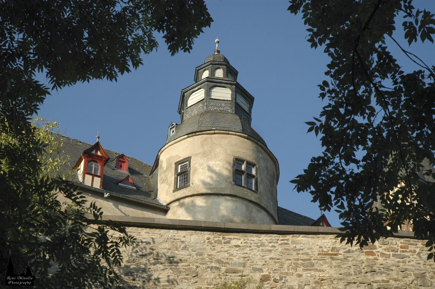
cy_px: 144
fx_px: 942
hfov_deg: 26.0
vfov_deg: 17.5
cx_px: 218
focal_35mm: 78
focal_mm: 52
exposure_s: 1/125
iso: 200
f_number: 5.6
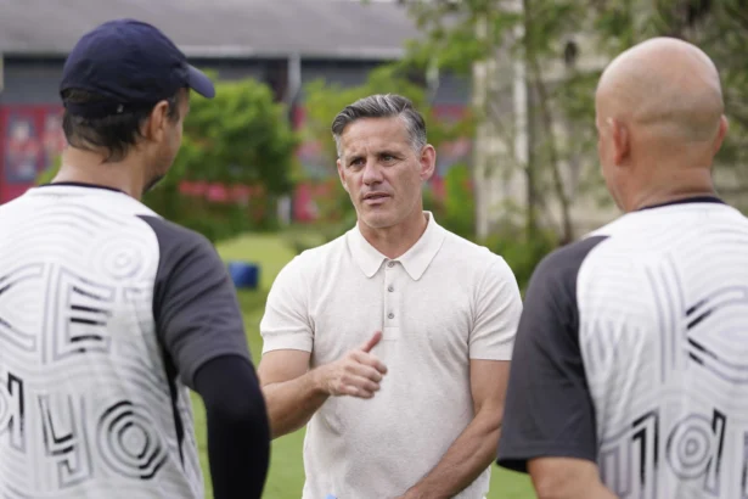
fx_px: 2181
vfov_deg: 13.0
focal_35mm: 105
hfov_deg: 19.5
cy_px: 250
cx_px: 374
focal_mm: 70
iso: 125
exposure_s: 1/250
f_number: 2.8
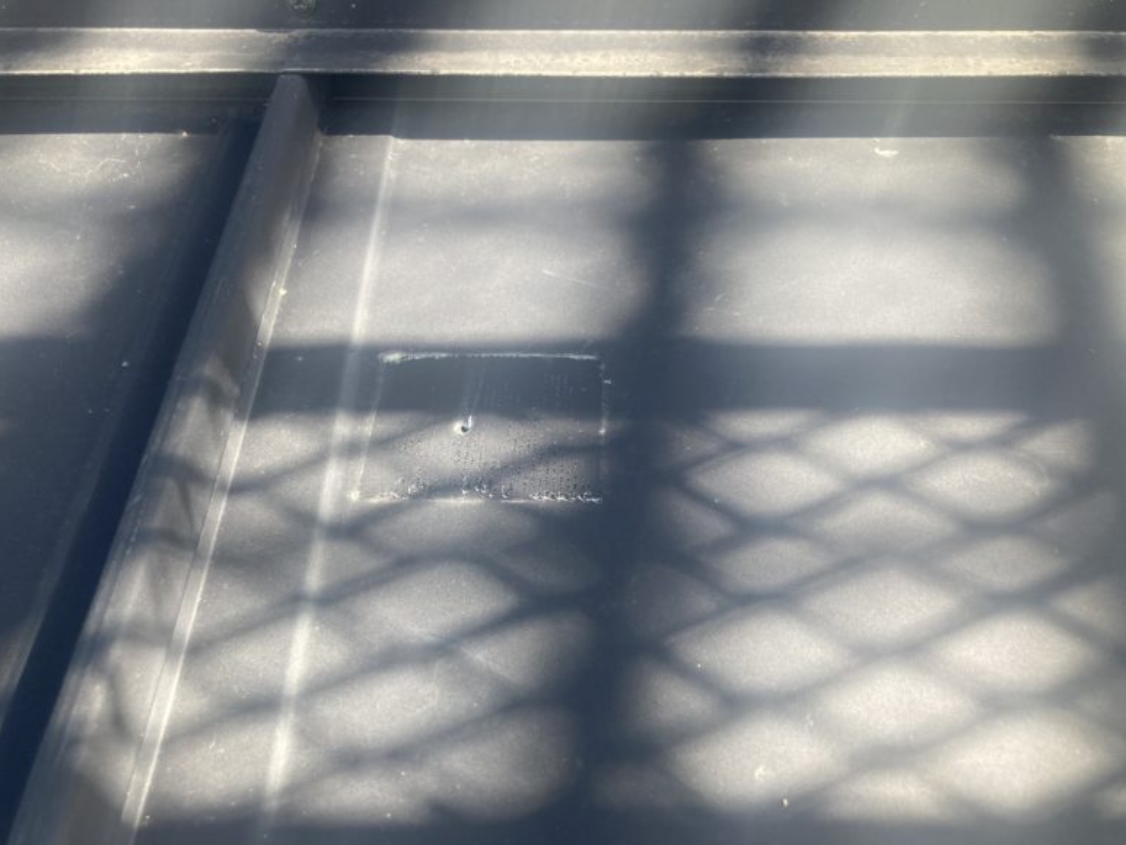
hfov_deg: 61.7
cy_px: 436
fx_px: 943
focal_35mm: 29
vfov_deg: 48.2
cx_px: 556
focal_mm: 3.99
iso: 32
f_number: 1.8
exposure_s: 1/122
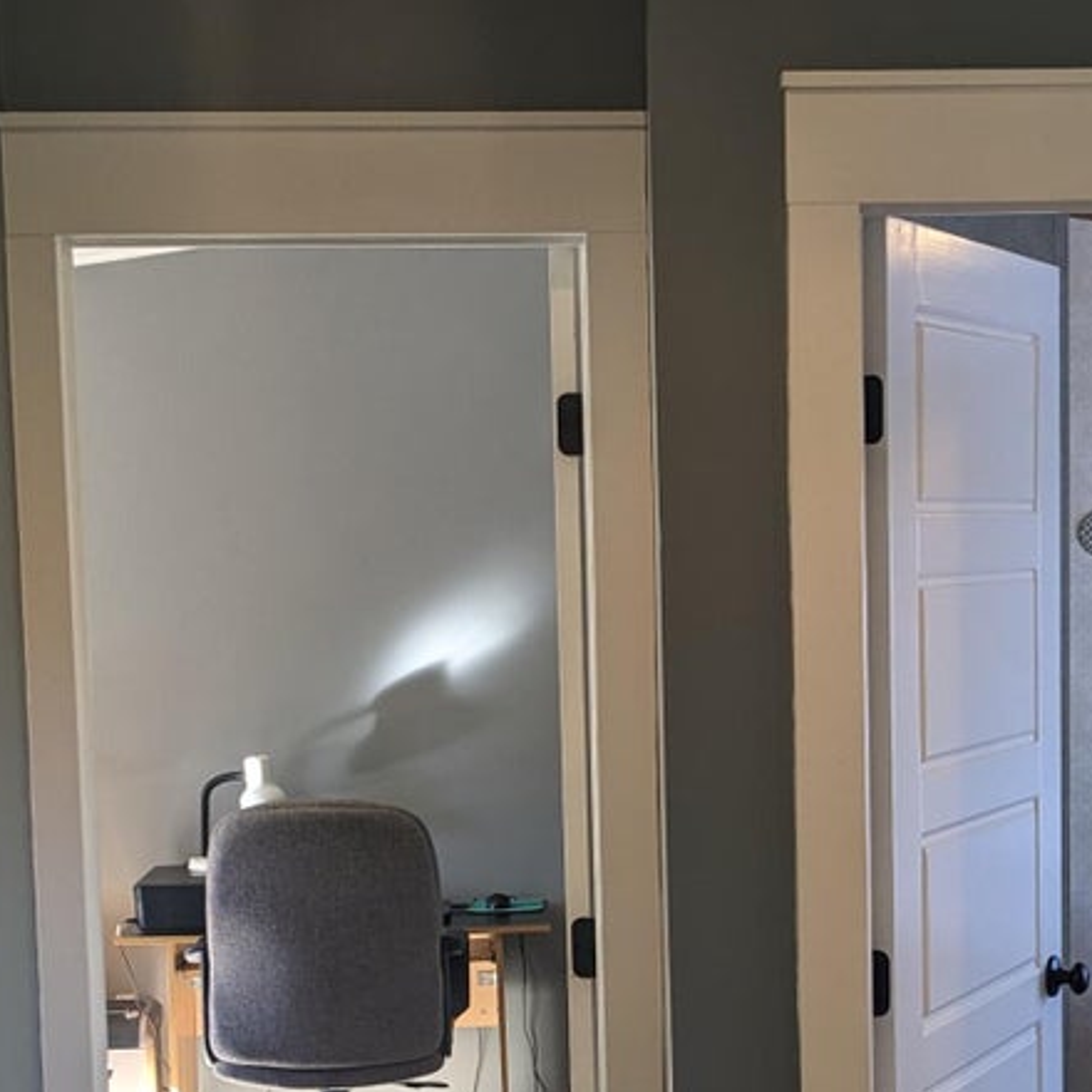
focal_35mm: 74
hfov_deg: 23.2
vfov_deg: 23.1
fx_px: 2641
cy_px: 829
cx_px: 738
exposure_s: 1/40
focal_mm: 4.38
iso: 66
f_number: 1.73
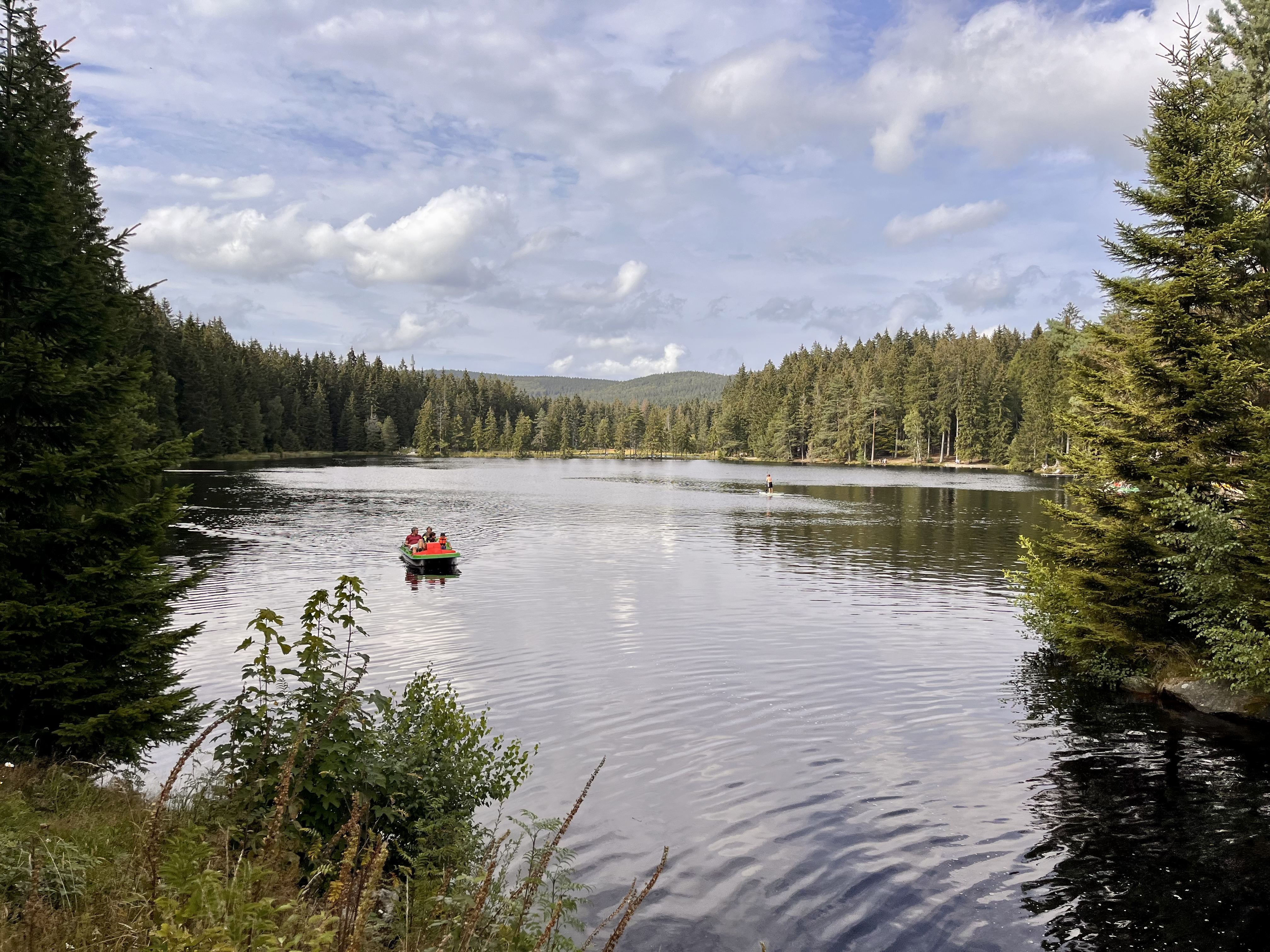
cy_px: 476
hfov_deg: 67.3
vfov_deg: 53.1
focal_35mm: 26
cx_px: 635
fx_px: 954
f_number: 1.6
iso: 50
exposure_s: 1/3623
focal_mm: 5.1
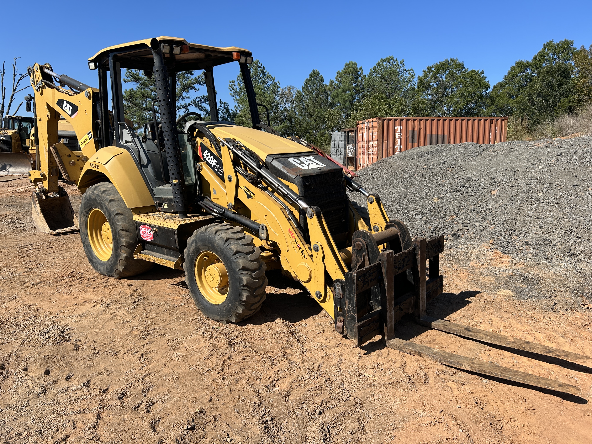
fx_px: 445
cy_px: 222
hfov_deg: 67.3
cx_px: 296
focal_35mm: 26
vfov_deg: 53.1
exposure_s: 1/3571
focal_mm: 5.7
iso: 50
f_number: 1.5
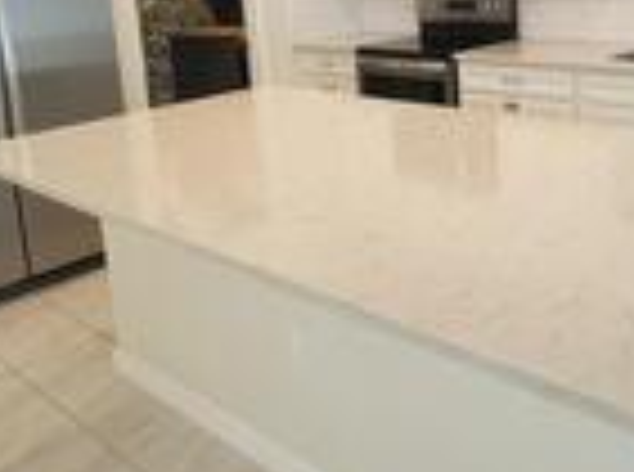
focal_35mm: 37
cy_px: 58
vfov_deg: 36.4
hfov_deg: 47.5
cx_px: 508
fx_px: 676
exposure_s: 1/60
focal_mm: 1.74
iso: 100
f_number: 2.2
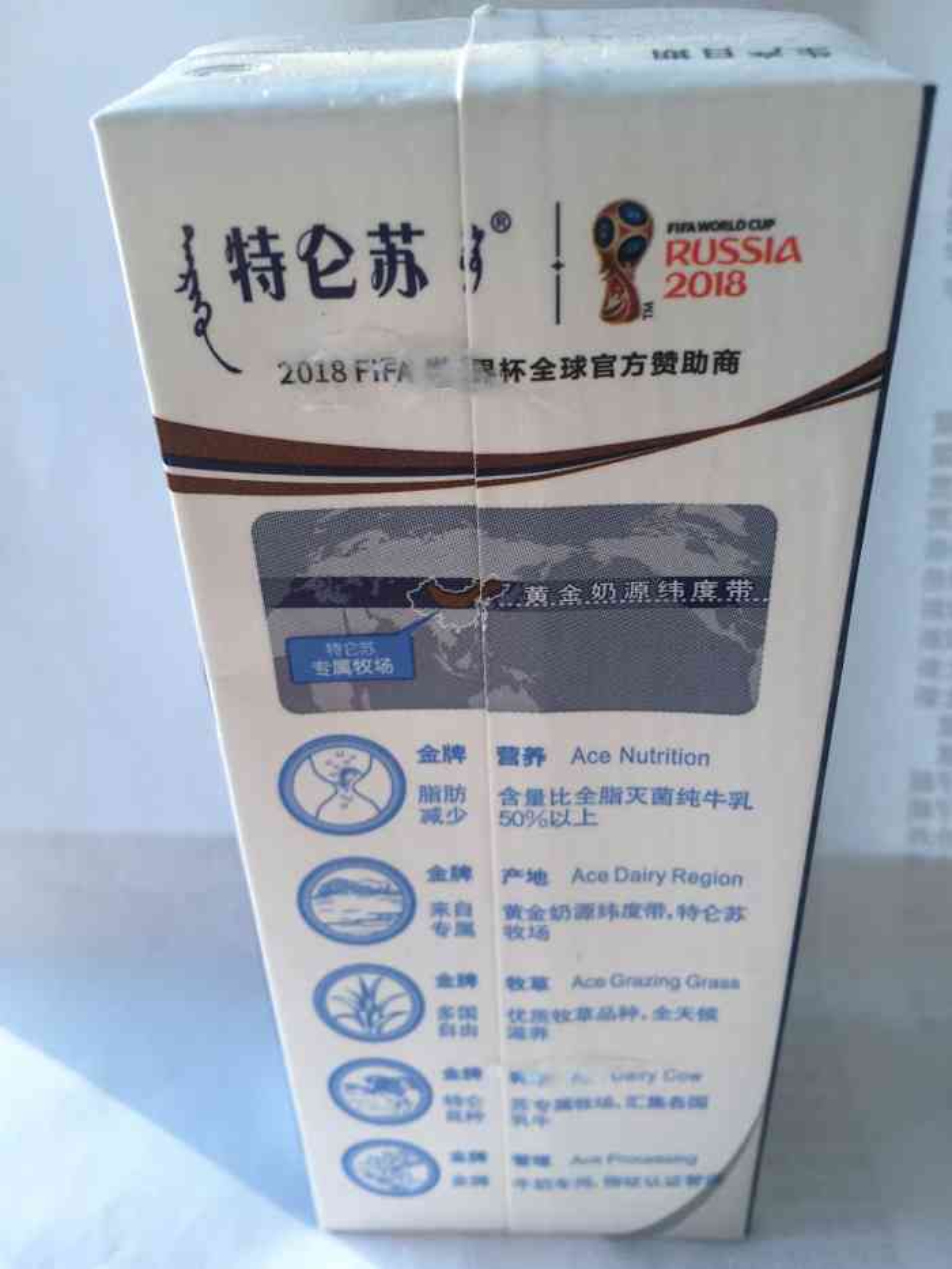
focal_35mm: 29
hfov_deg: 48.2
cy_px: 634
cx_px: 476
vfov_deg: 61.7
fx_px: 1063
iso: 25
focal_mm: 4.15
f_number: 2.2
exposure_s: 1/217
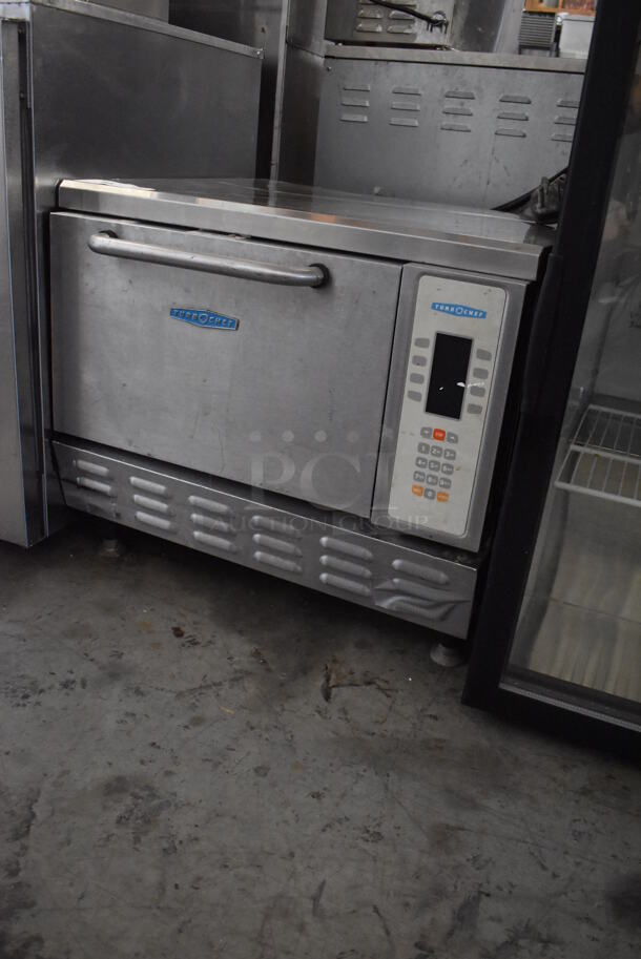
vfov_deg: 59.5
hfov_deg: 41.8
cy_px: 480
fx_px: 840
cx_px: 320
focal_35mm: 32
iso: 5600
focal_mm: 21
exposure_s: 1/125
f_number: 3.8
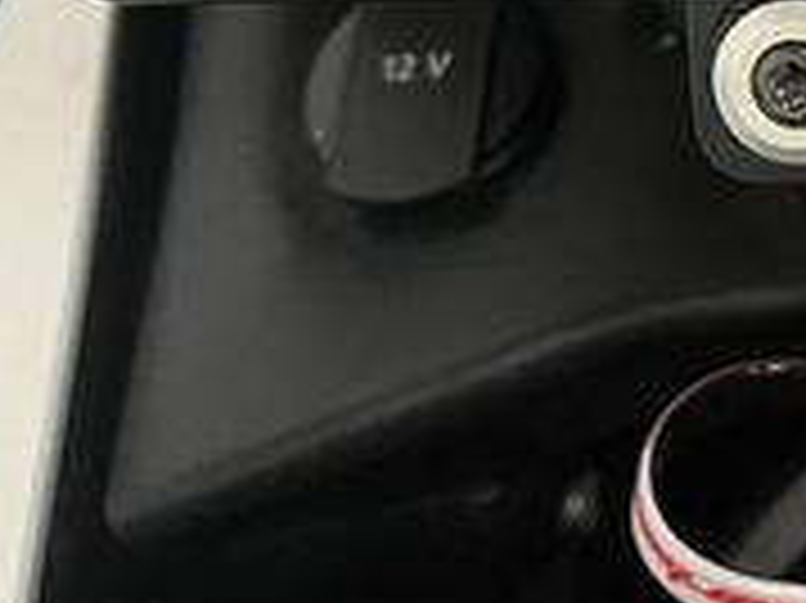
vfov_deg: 14.8
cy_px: -302
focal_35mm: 93
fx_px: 2164
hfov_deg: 19.4
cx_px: 1067
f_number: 1.6
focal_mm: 5.1
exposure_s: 1/52
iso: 160
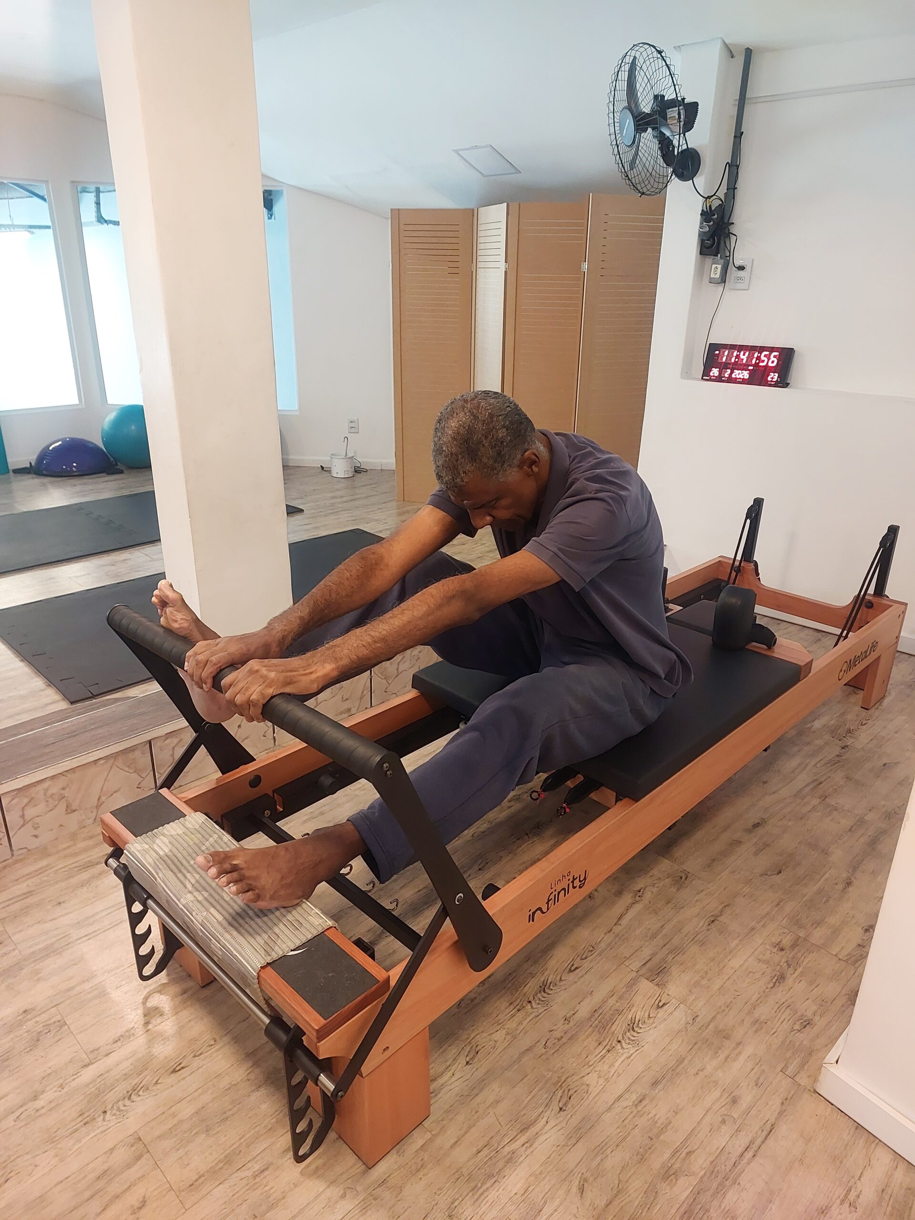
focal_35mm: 23
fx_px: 811
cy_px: 610
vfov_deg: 73.9
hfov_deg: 58.9
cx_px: 458
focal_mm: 5.06
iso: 400
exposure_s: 1/50
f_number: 1.8
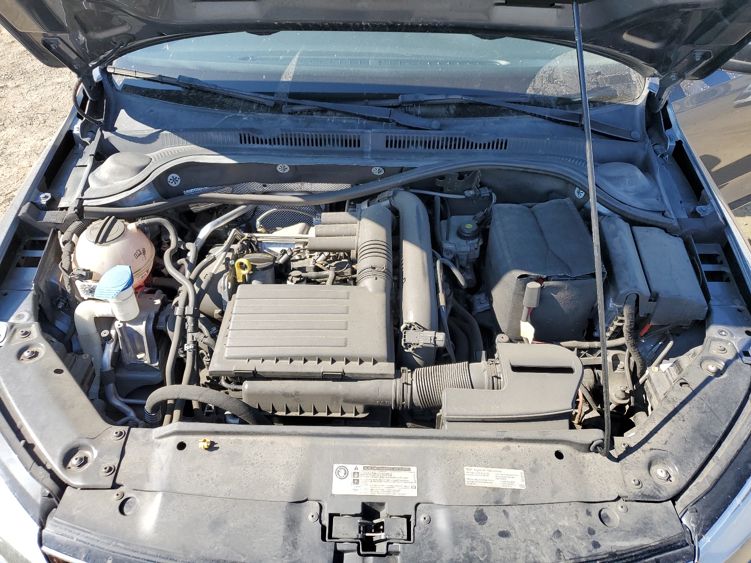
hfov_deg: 67.3
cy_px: 282
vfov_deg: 53.1
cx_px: 376
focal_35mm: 26
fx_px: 564
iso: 50
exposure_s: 1/833
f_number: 1.5
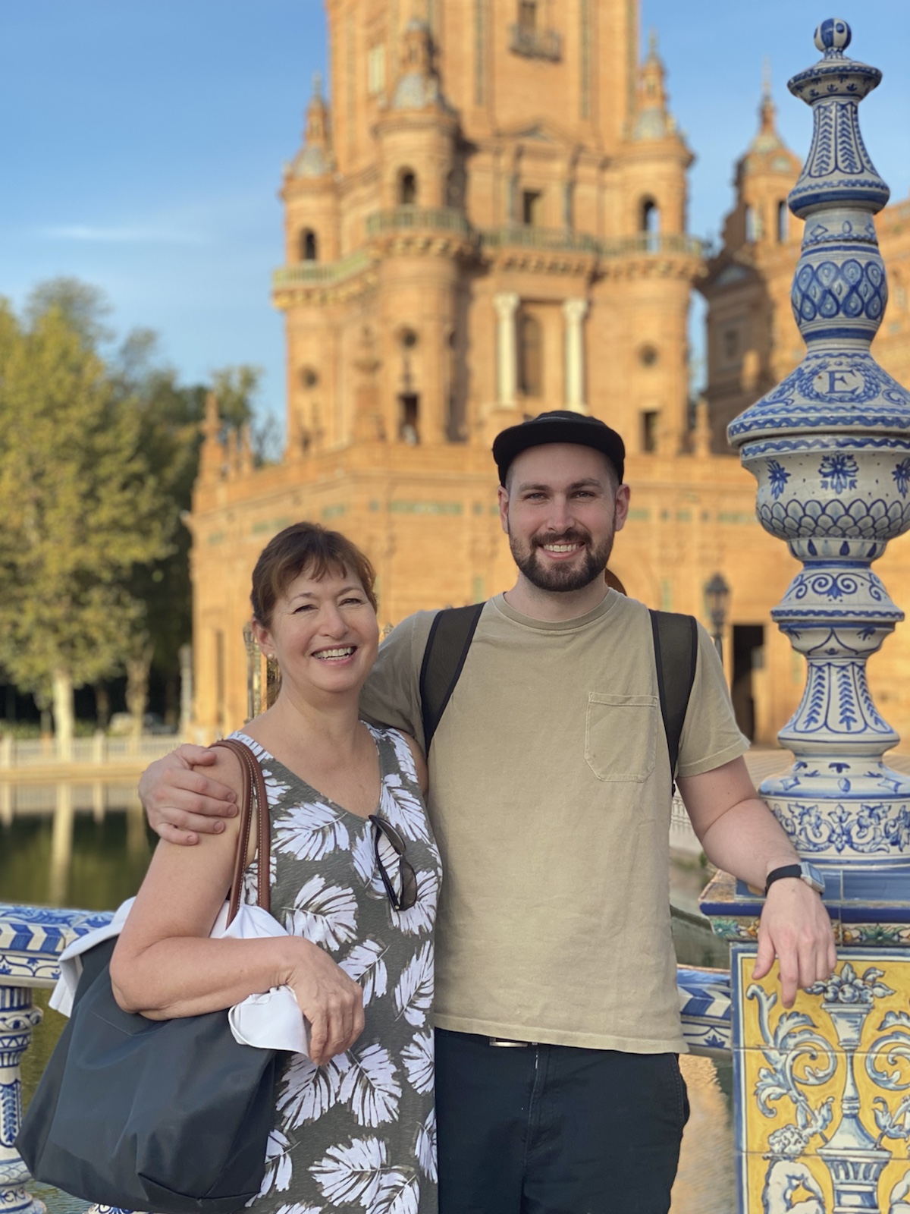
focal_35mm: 52
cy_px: 607
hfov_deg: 28.0
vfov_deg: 36.8
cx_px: 455
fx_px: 1823
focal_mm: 6
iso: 20
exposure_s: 1/461
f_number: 2
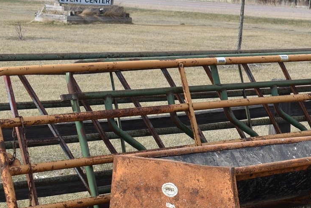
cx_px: 343
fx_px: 1020
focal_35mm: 118
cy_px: 144
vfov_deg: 11.6
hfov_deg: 16.8
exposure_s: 1/250
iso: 110
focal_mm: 34
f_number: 8
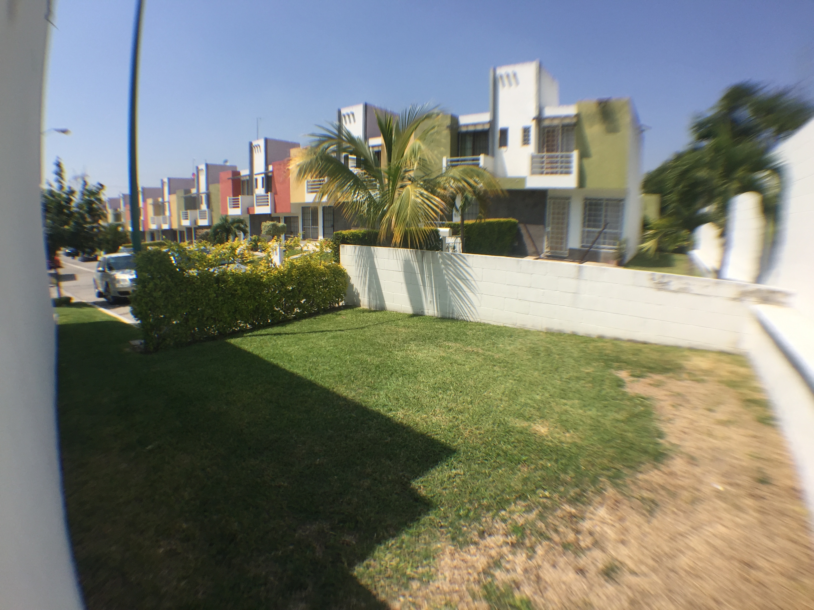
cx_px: 407
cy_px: 305
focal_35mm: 29
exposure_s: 1/2083
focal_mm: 4.15
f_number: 2.2
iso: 32
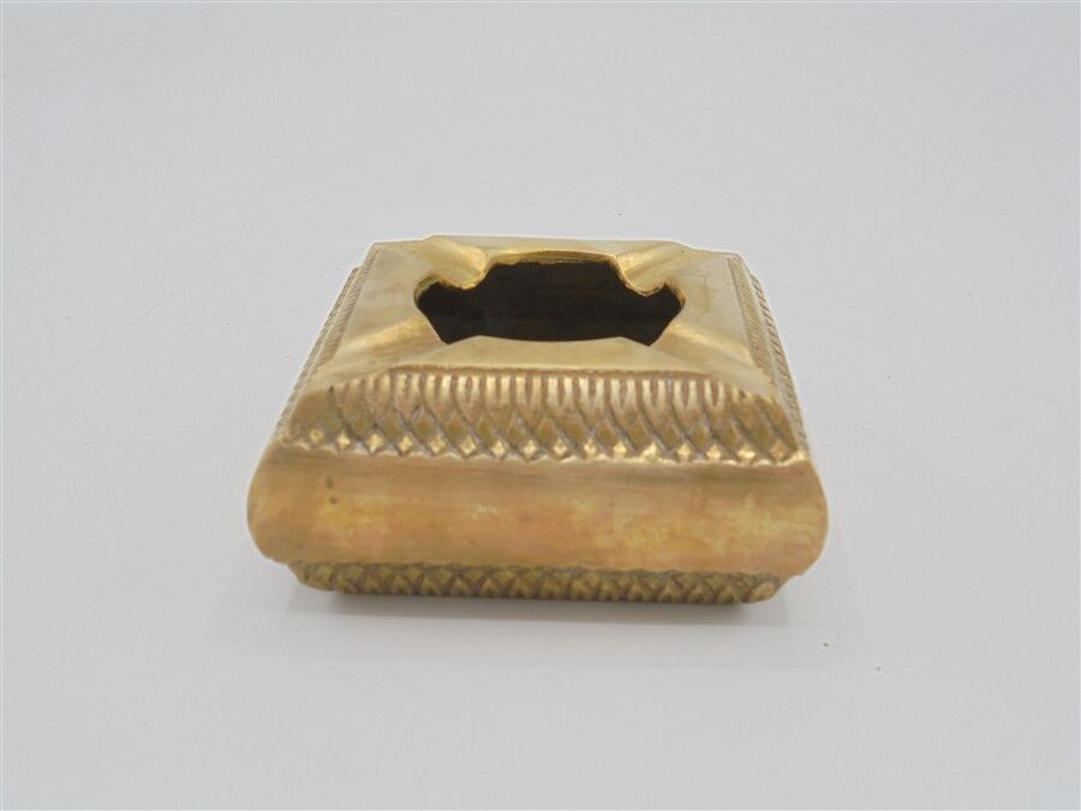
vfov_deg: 33.6
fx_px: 1343
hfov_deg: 43.9
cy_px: 406
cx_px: 540
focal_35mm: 43
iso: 100
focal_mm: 7.8
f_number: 4.5
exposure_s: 1/200
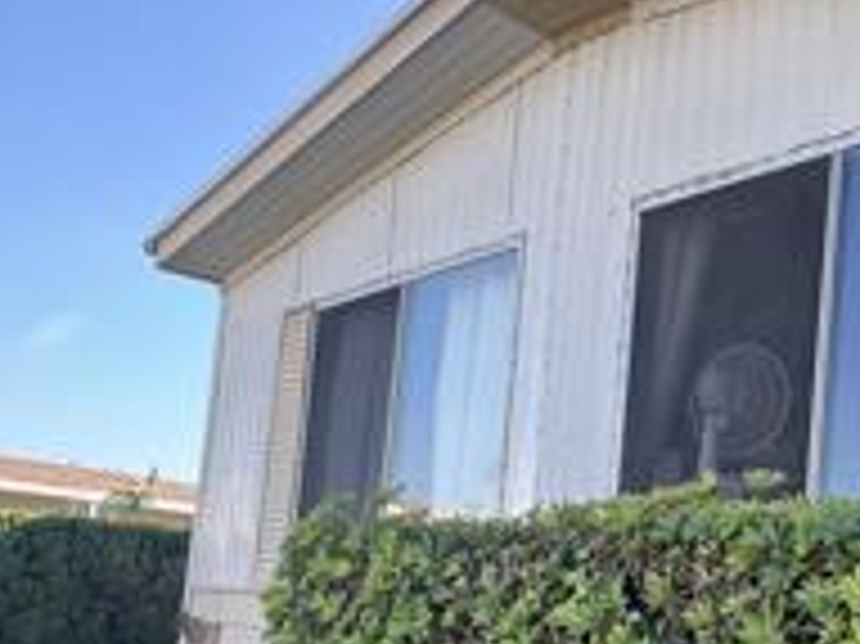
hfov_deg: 38.1
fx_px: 1167
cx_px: 752
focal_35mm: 47
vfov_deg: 29.9
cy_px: 540
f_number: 2.2
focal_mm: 2.22
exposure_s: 1/109
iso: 40
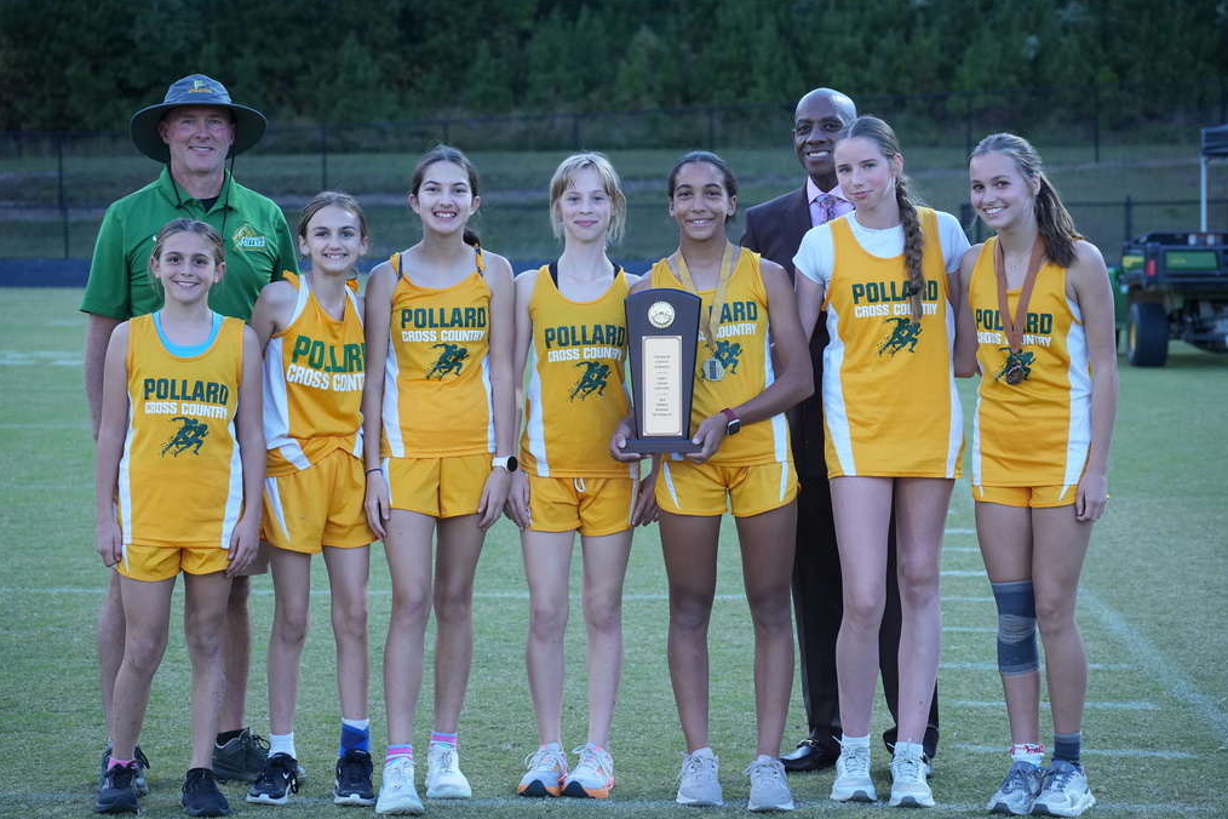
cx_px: 615
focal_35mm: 106
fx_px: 3619
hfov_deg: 19.3
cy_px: 408
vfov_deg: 12.9
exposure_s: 1/320
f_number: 6.3
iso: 2000
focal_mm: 105.1
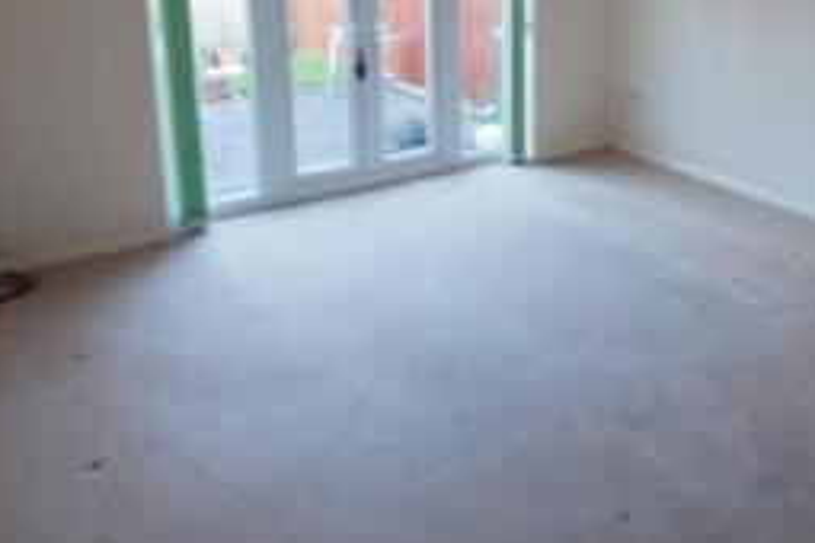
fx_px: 634
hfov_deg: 61.3
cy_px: 69
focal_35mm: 28
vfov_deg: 43.0
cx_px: 623
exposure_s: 1/100
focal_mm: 10
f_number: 5
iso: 400
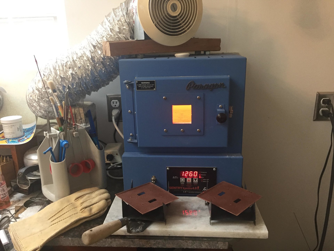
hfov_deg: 61.7
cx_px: 167
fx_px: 280
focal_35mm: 29
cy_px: 126
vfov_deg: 48.2
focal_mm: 4.15
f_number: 2.2
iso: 160
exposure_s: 1/30
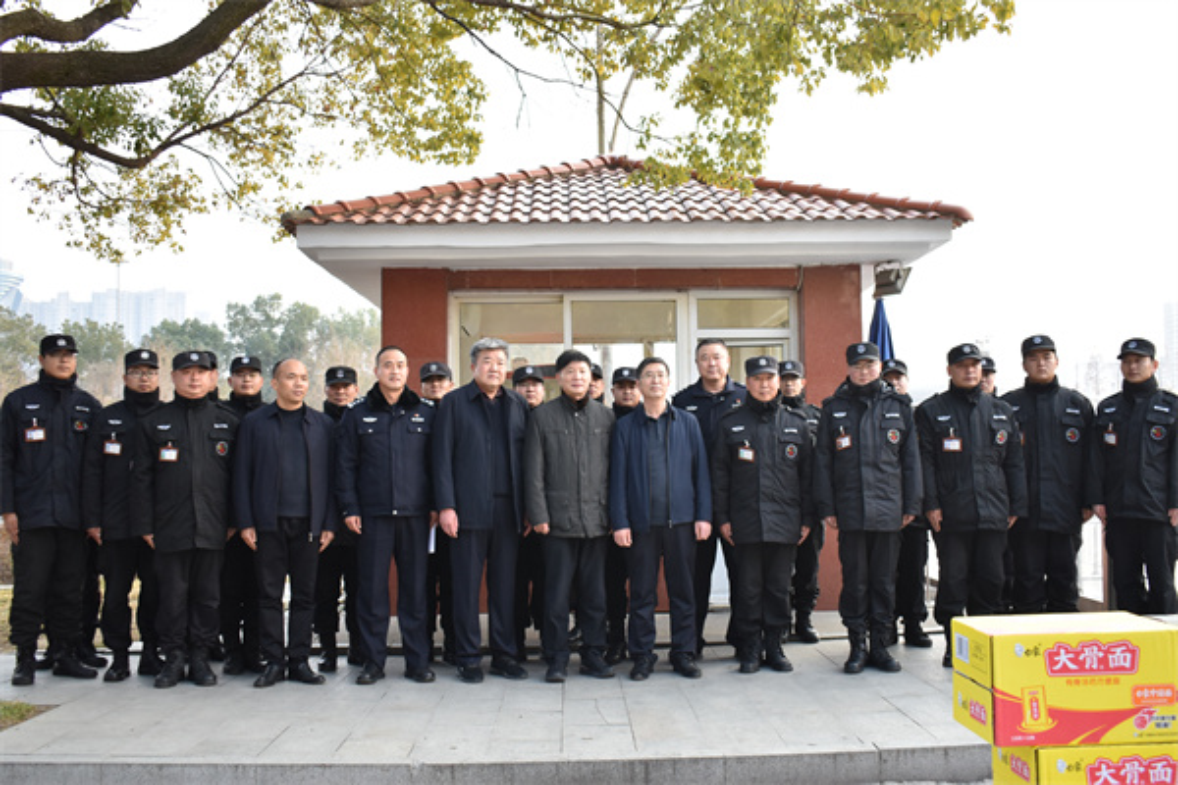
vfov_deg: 36.9
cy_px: 392
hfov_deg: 53.1
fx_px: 1178
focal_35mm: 36
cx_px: 589
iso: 560
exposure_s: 1/250
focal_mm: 24
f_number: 4
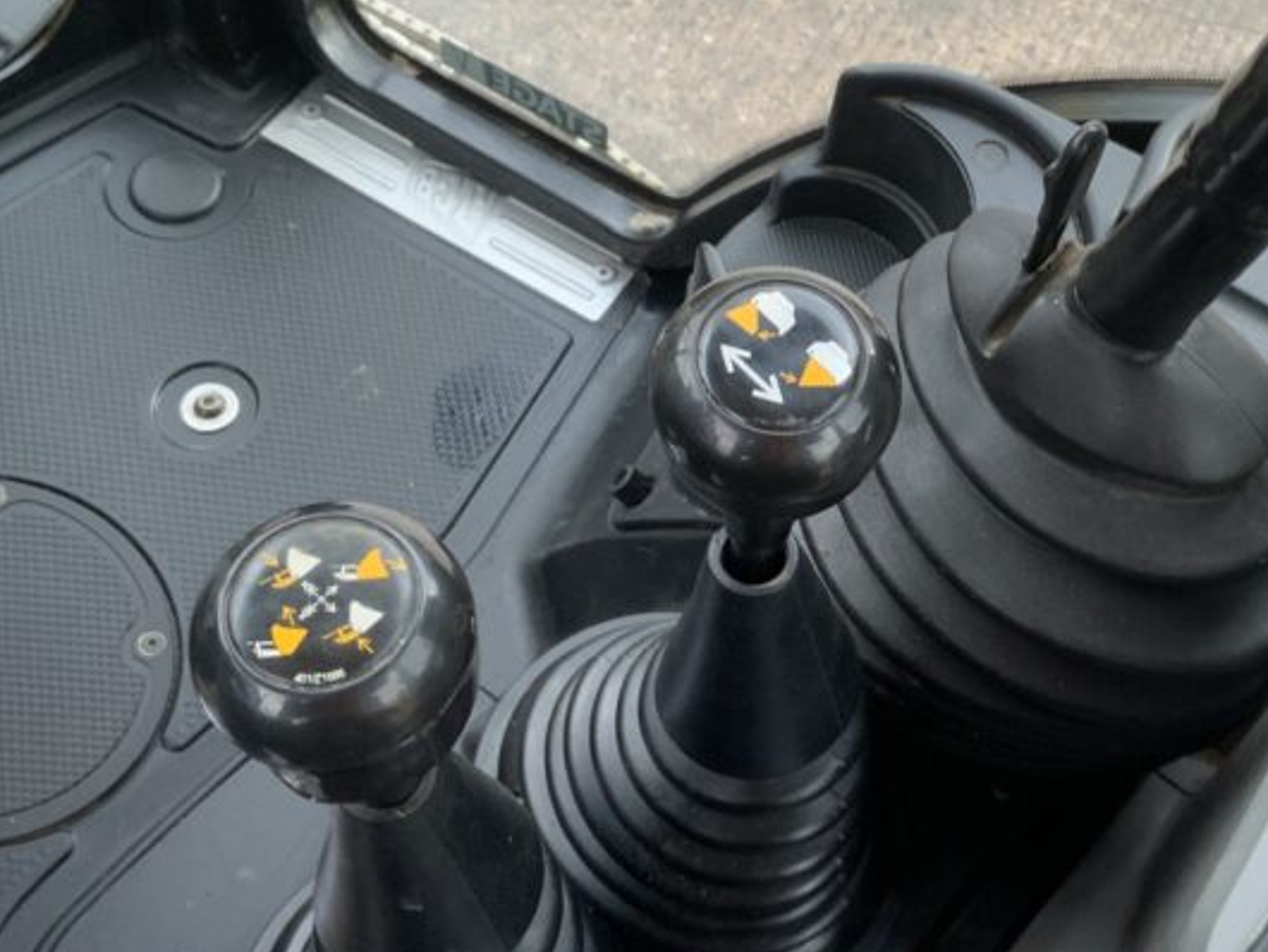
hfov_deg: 33.9
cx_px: 895
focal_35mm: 56
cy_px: 330
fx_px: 2052
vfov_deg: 26.0
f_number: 1.8
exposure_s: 1/122
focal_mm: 3
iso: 32
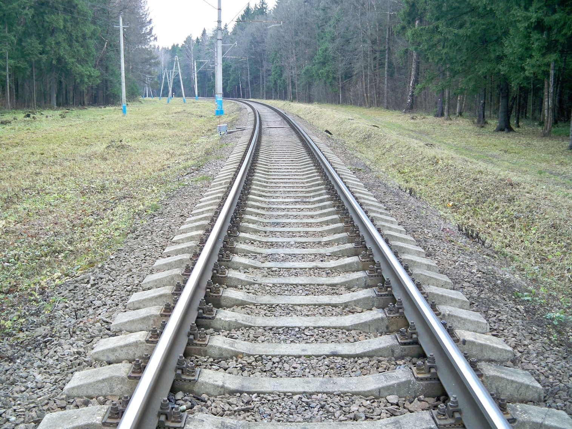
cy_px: 214
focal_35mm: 37
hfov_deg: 50.1
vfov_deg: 38.7
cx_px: 286
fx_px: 611
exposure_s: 1/30
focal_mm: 7.9
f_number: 3.1
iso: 80
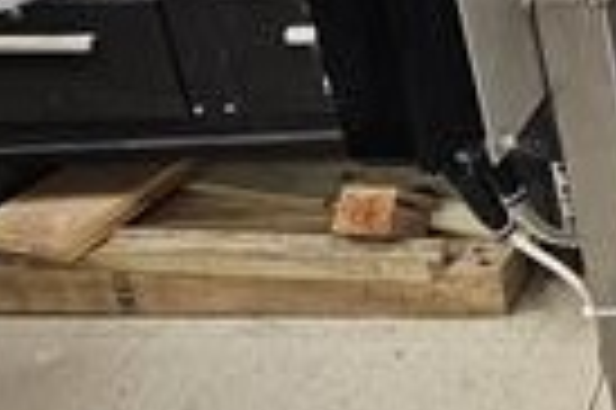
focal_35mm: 66
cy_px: -178
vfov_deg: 18.5
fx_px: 1128
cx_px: 998
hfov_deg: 22.8
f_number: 2.2
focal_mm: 2.2
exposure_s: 1/60
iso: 125
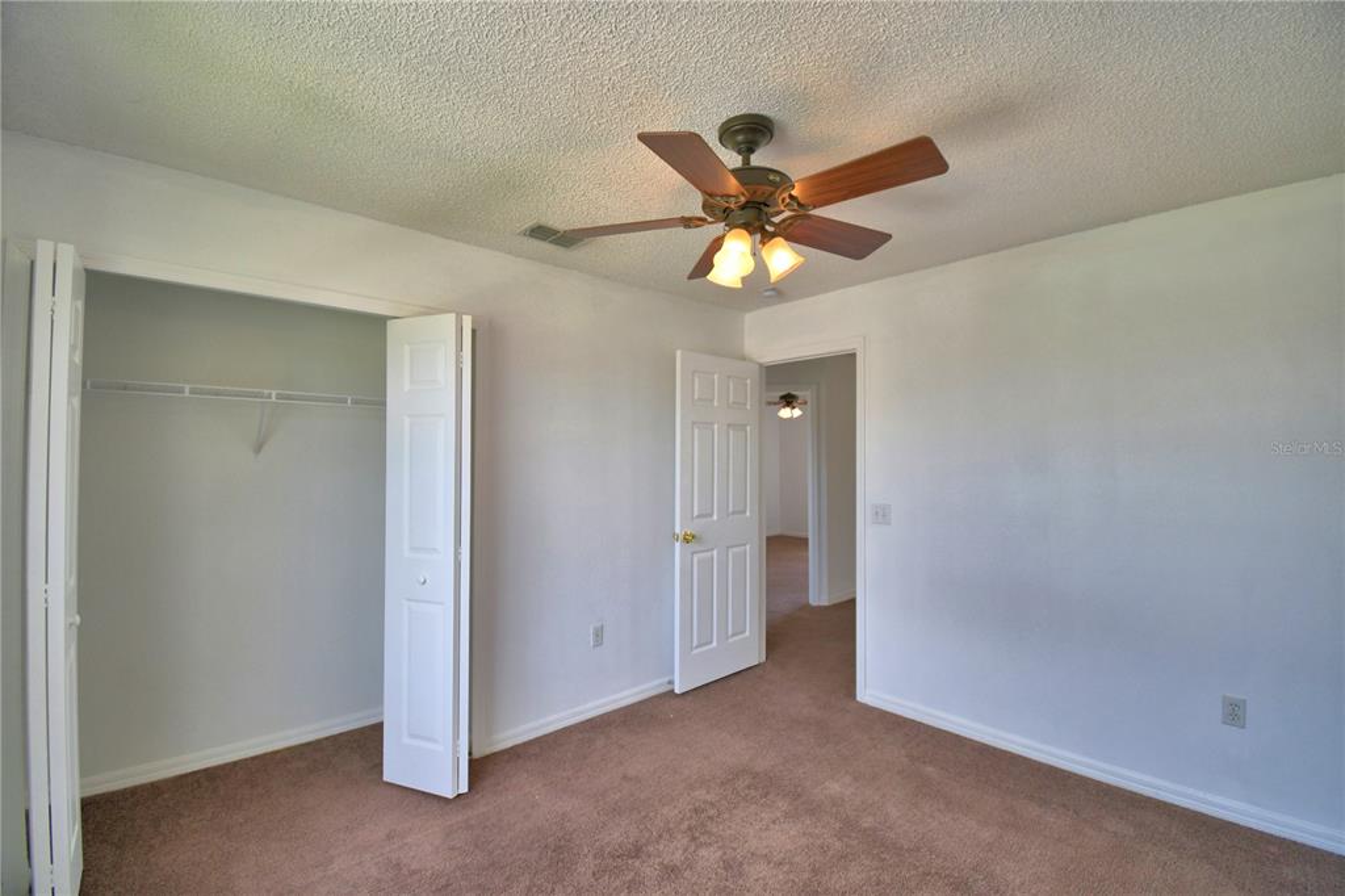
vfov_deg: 77.3
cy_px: 448
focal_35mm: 15
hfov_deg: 100.4
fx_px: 560
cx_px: 672
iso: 200
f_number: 4.5
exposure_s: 1/200
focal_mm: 10
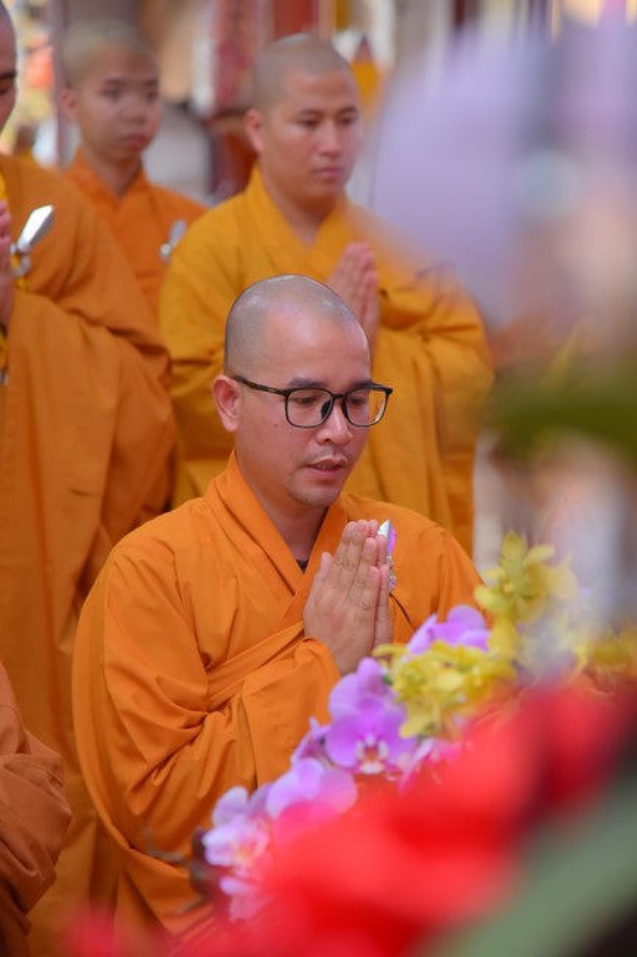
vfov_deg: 17.1
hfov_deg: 11.4
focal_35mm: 120
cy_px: 478
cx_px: 318
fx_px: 3186
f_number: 4.5
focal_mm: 120
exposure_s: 1/160
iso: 1250
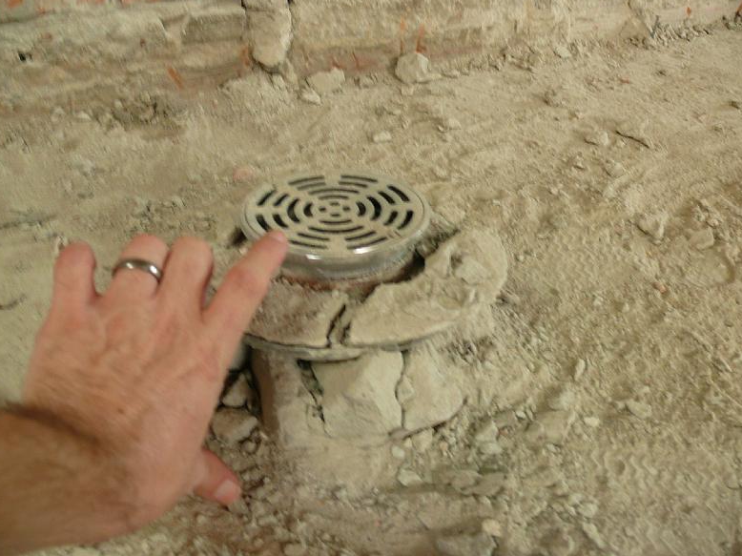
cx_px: 370
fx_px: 771
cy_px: 278
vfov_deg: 39.6
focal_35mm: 36
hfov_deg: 51.4
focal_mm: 7.4
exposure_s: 1/20
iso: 200
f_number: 2.8
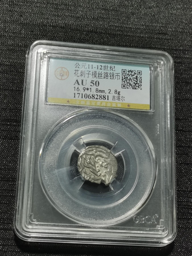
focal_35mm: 67
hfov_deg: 21.9
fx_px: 495
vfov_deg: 29.0
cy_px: 128
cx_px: 96
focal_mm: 5.58
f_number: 1.8
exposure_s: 1/100
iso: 80
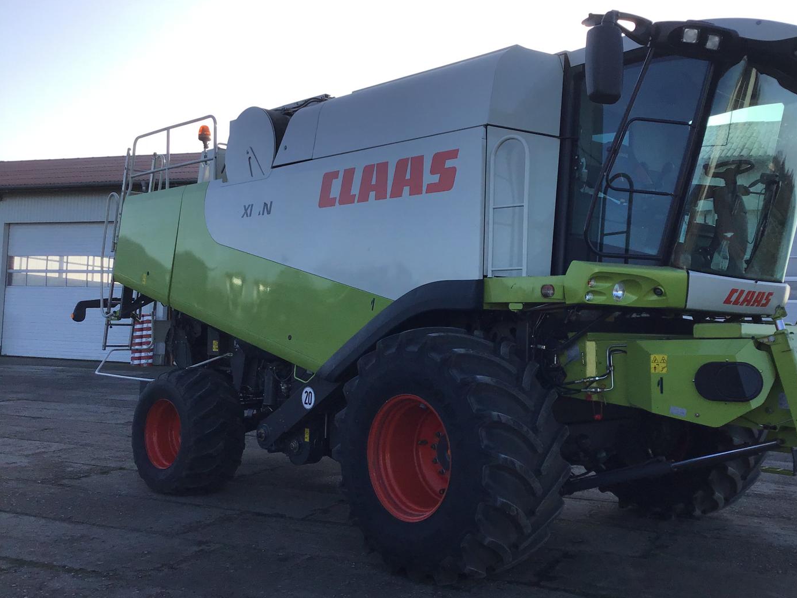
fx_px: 829
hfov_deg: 51.2
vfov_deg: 39.6
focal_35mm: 36
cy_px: 298
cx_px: 461
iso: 25
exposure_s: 1/815
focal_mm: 3.3
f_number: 2.4
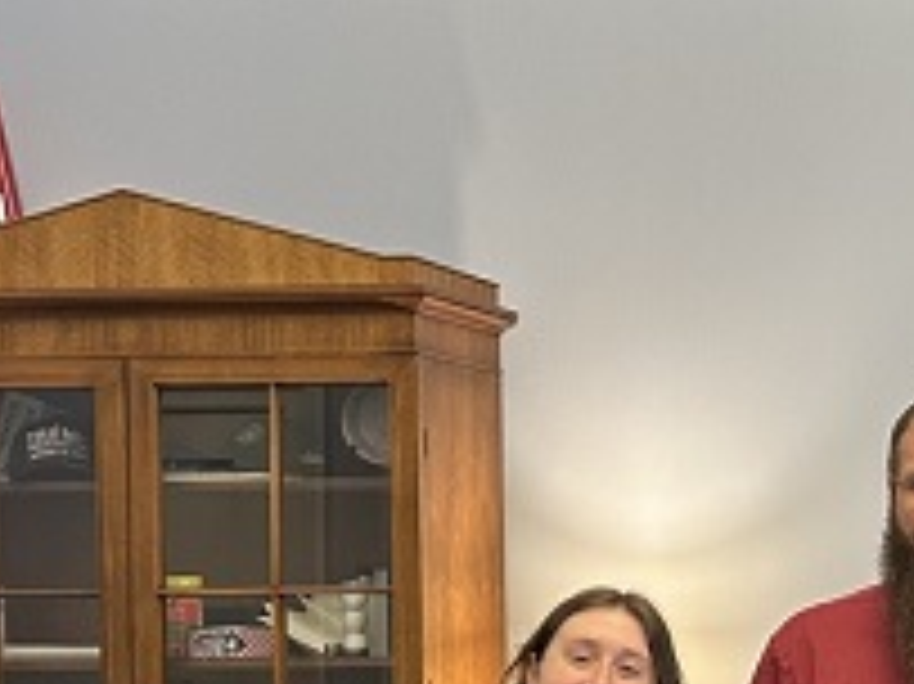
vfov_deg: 20.3
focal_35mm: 71
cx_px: 1247
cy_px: 616
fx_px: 1874
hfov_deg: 23.6
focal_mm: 6.86
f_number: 1.78
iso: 250
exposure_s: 1/60
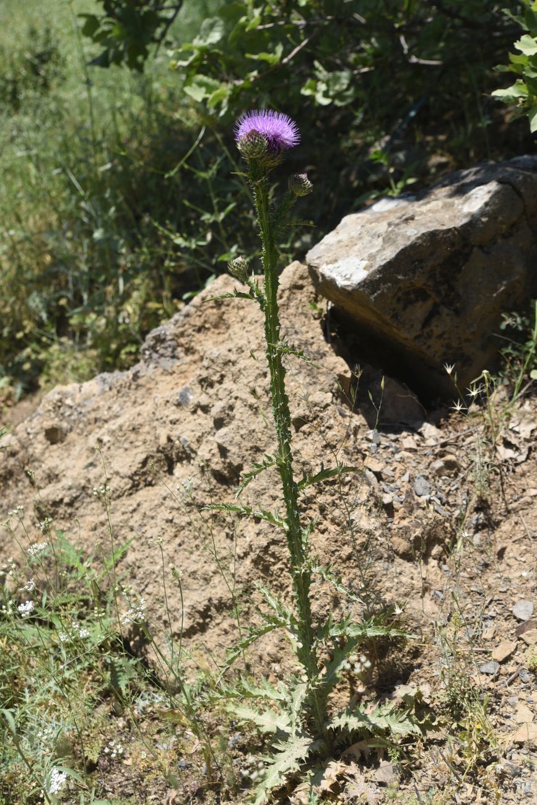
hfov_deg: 27.0
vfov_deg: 39.6
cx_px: 268
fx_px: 1118
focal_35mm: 50
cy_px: 402
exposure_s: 1/500
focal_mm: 50
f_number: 5.6
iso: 100
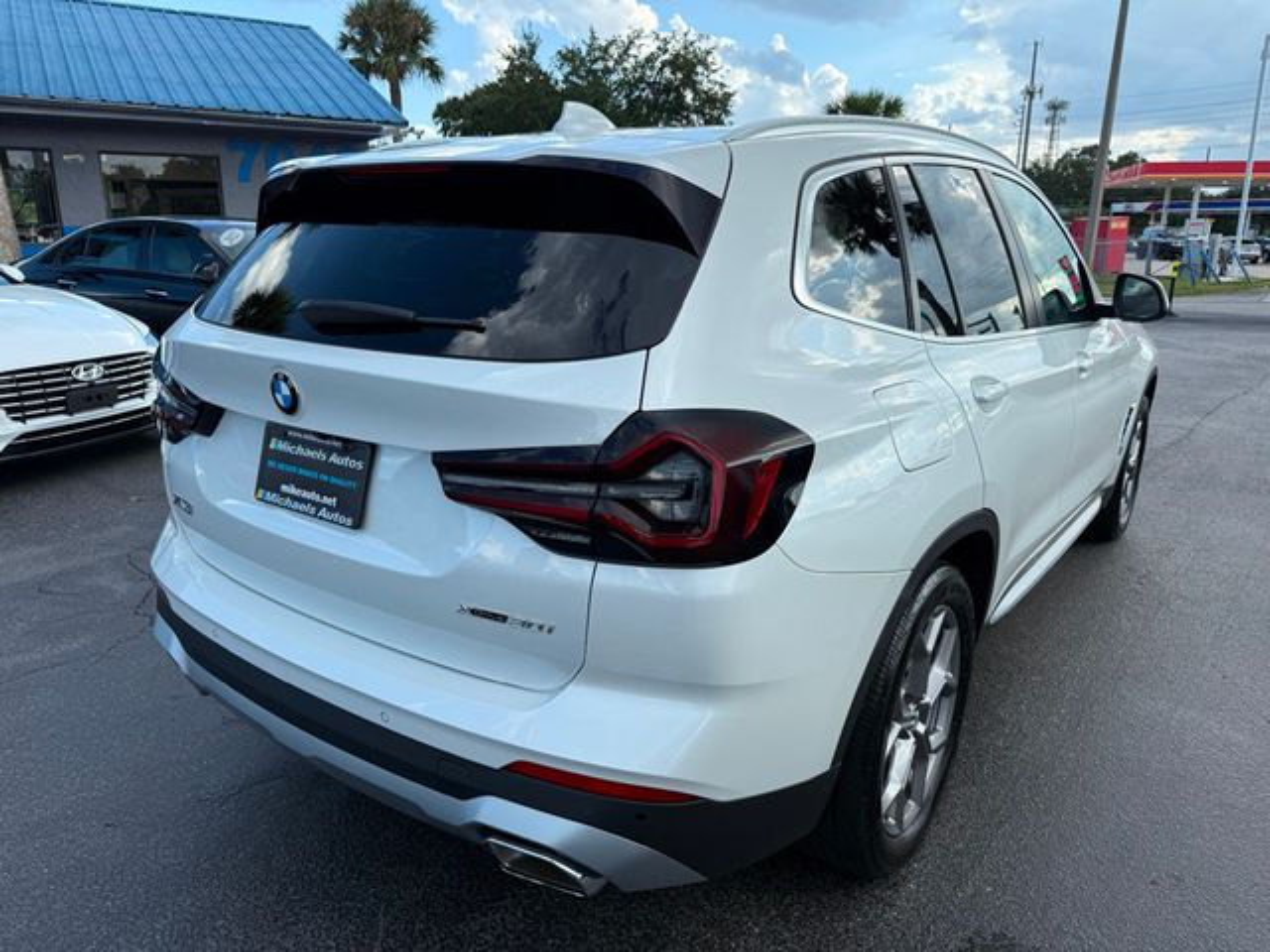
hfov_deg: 71.6
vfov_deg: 56.8
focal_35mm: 24
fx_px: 881
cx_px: 635
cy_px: 476
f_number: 1.78
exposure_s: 1/1901
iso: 80
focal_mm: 6.76
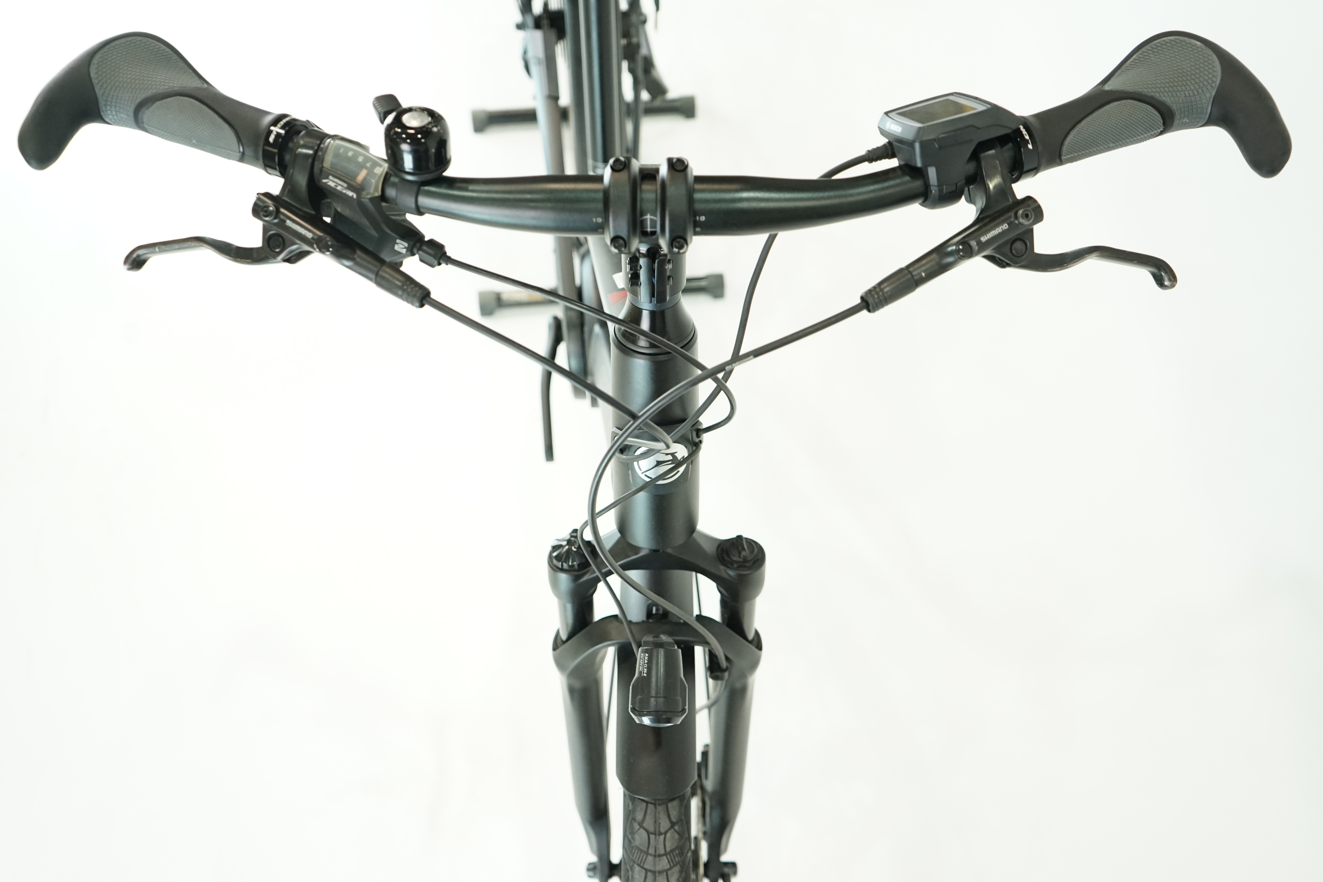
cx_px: 662
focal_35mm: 31
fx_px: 1139
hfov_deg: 60.3
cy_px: 441
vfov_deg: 42.3
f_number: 4.5
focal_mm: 31
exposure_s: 1/200
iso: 2000
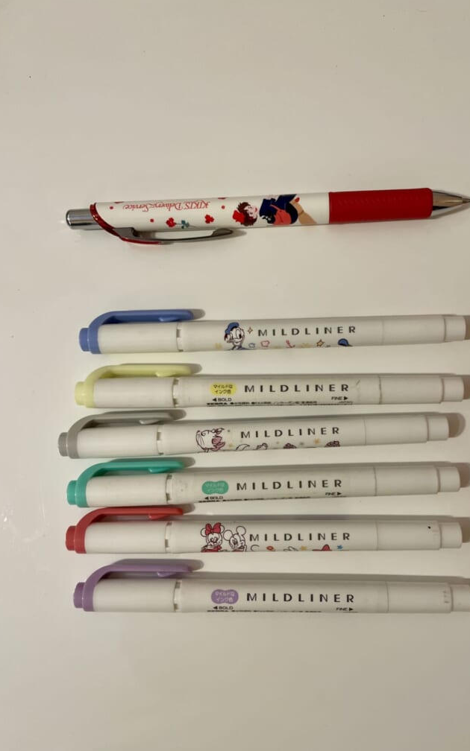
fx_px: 574
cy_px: 378
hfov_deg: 44.4
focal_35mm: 28
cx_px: 278
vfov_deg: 66.5
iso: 160
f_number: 1.6
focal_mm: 4.2
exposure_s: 1/60
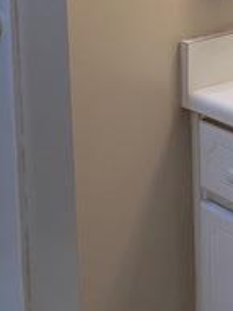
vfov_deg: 20.6
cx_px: 389
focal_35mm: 87
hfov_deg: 15.2
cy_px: -88
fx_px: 782
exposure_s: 1/60
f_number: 1.8
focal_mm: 4.25
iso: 80
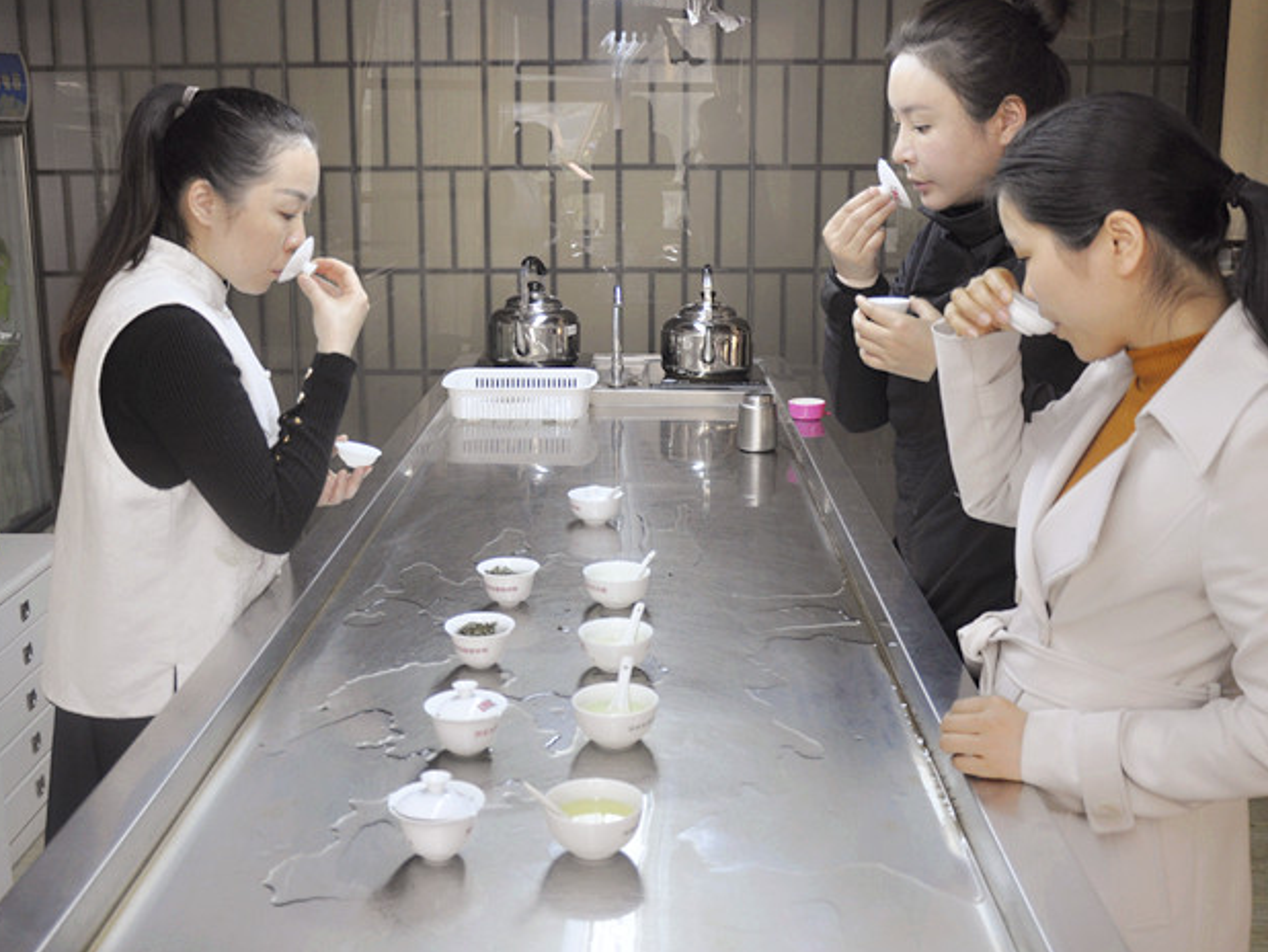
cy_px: 420
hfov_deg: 45.7
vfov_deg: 35.1
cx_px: 611
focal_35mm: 41
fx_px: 1502
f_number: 4.5
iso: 400
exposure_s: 1/80
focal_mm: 22
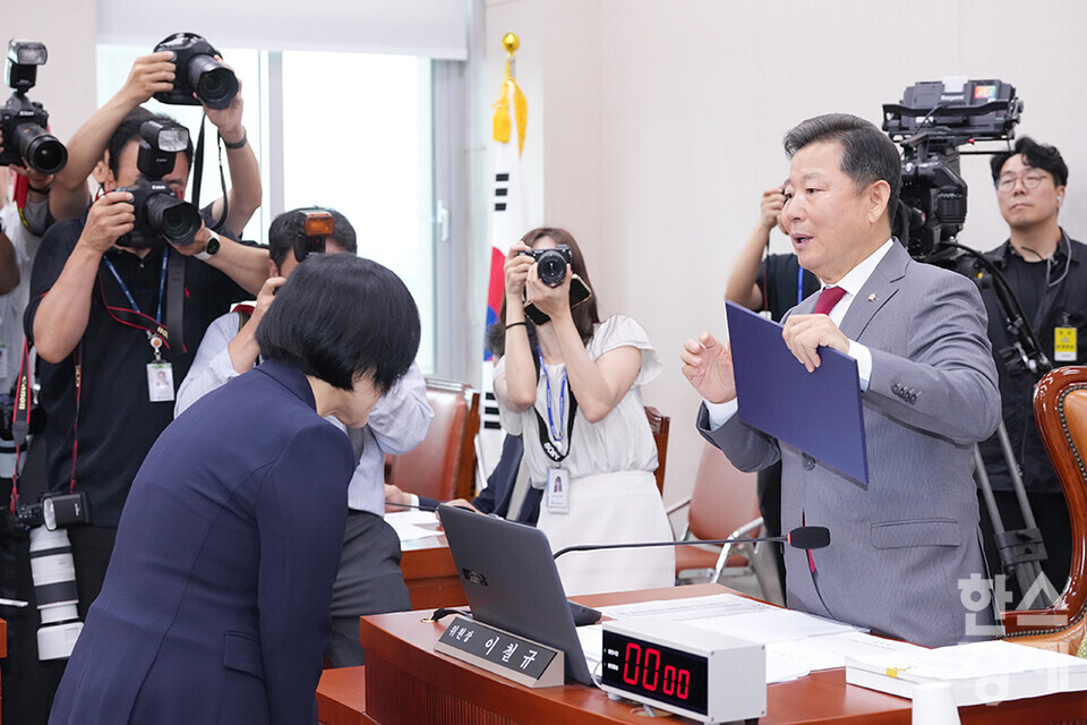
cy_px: 362
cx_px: 544
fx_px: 2113
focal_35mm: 70
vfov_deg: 19.5
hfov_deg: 28.8
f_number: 5
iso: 3200
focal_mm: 70
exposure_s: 1/160
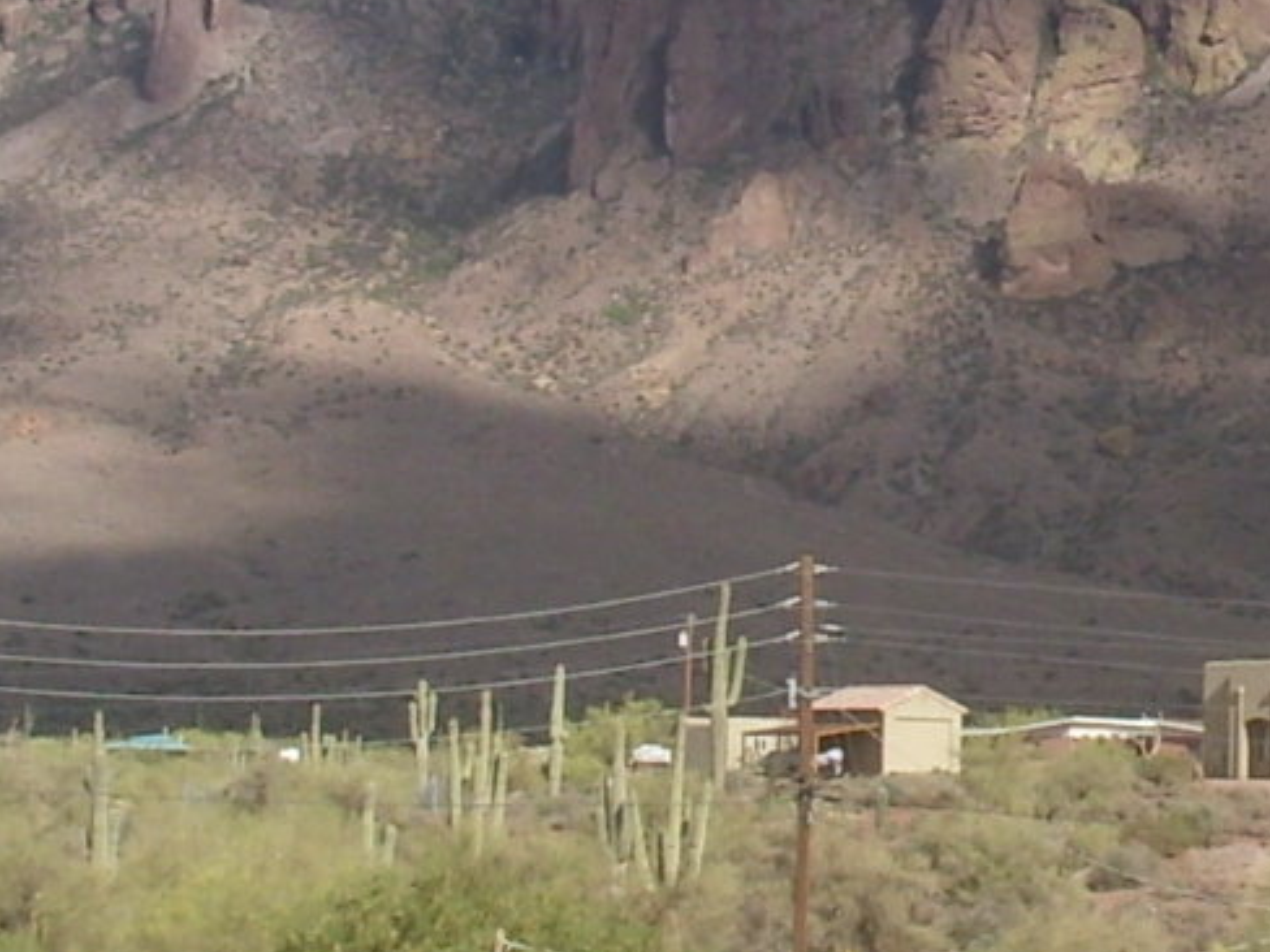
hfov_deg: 9.7
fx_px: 7411
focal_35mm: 202
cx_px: 1535
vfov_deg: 7.3
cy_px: 169
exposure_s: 1/419
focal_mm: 6.3
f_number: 4.9
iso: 50
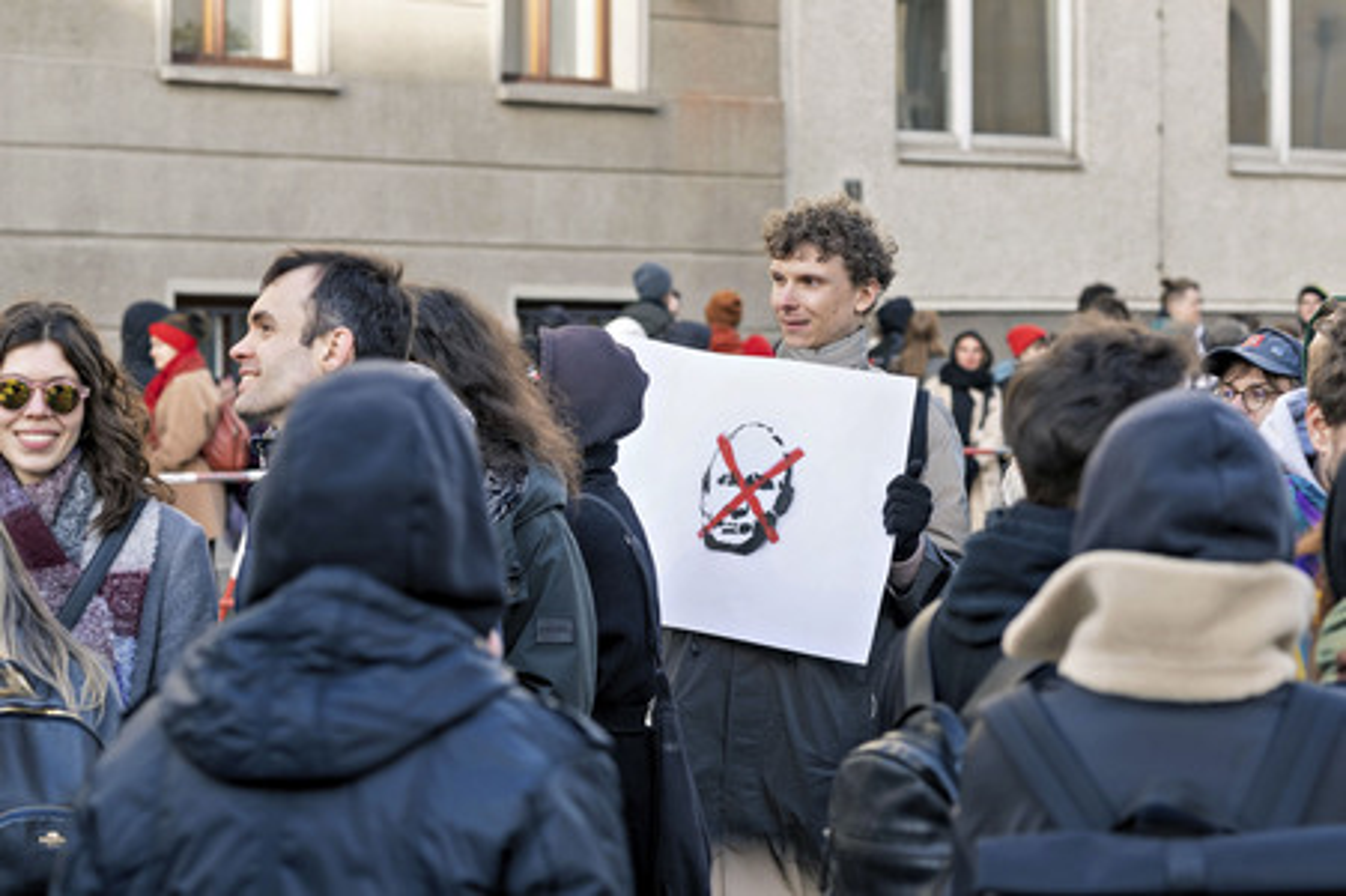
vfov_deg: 10.8
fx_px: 4745
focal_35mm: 127
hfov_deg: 16.1
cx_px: 673
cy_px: 448
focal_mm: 85
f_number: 4
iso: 125
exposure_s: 1/125
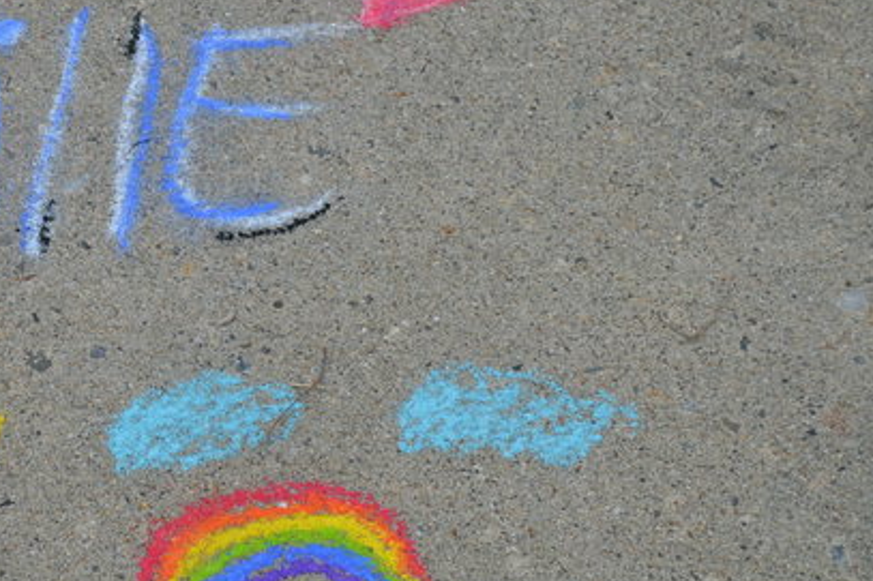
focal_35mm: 118
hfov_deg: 17.1
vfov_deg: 11.6
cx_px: 88
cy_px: 251
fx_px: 2860
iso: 100
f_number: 7.1
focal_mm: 40
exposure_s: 1/200
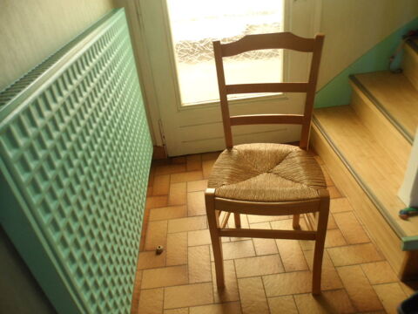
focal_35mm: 26
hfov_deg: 67.3
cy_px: 157
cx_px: 209
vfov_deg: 53.1
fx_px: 314
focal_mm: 4.9
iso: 200
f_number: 3.3
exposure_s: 1/30
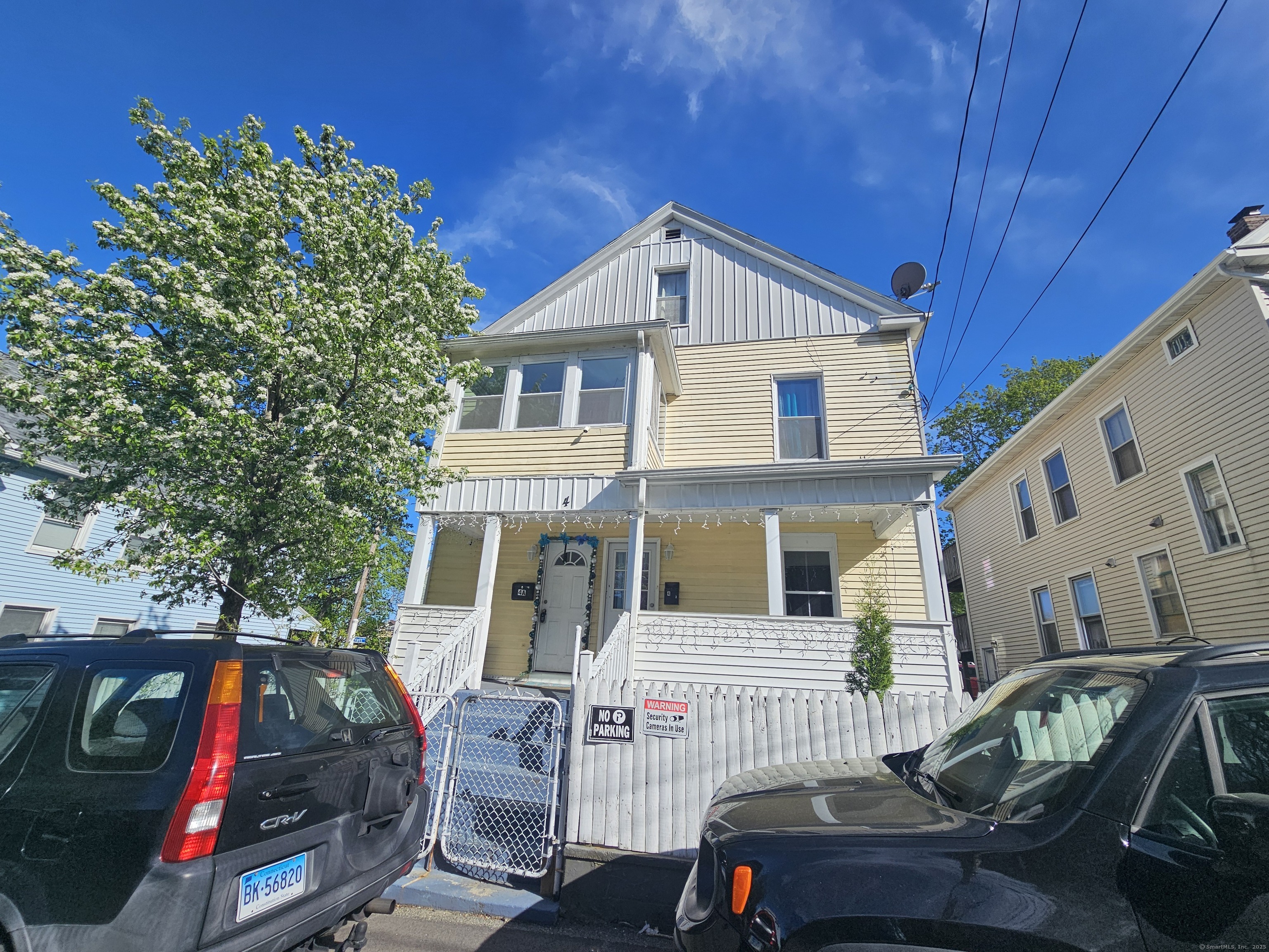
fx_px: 477
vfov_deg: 89.9
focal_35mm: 13
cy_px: 476
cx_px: 634
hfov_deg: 106.2
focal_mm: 2.2
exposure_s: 1/3109
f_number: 2.2
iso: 50
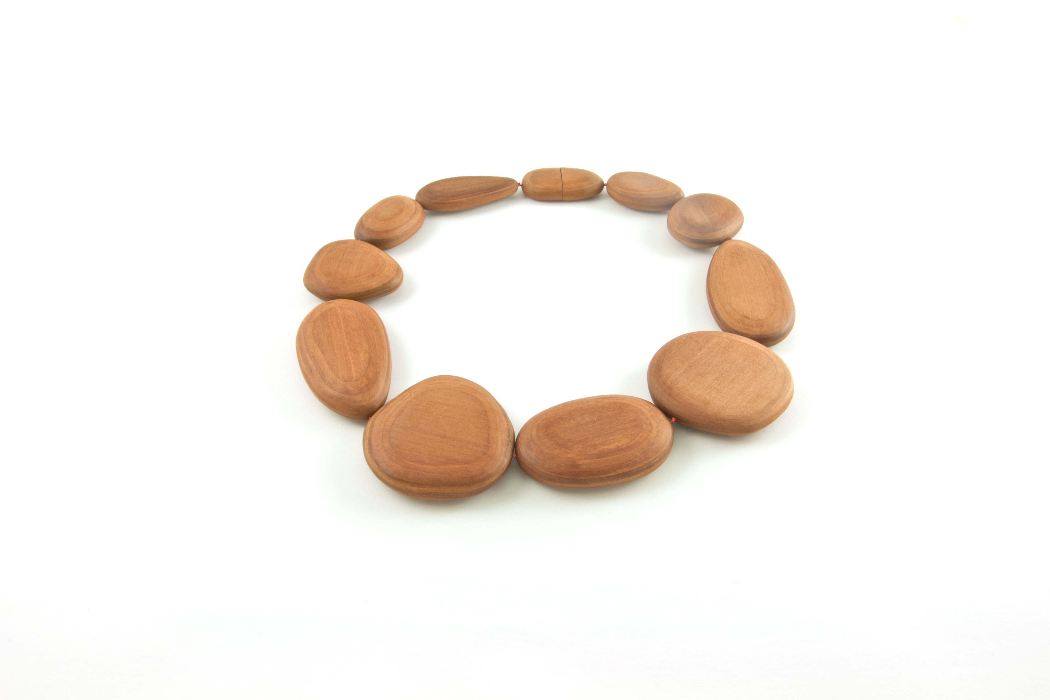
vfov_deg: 38.9
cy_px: 359
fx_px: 992
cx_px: 536
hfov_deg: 55.8
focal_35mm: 34
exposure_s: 1
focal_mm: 22
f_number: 25
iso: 200
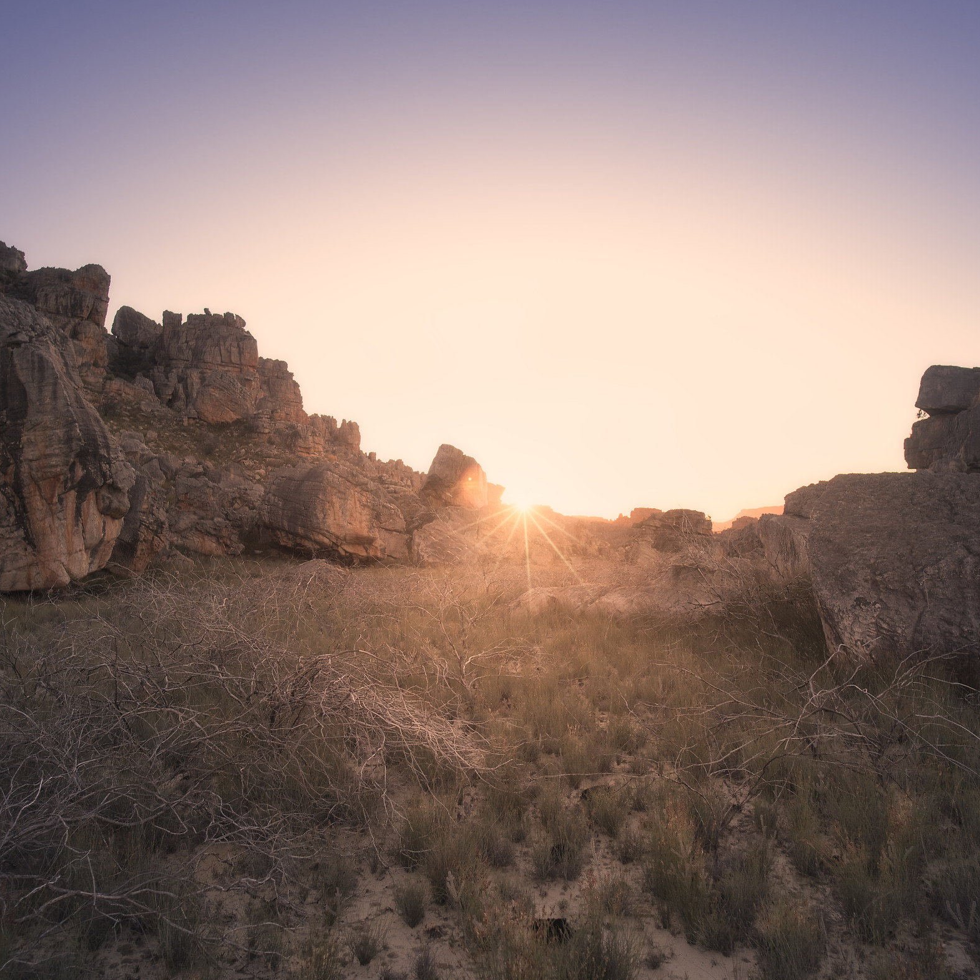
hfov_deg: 60.9
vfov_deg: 60.9
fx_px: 833
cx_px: 489
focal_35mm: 26
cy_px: 488
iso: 400
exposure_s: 1/250
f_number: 3.2
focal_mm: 20
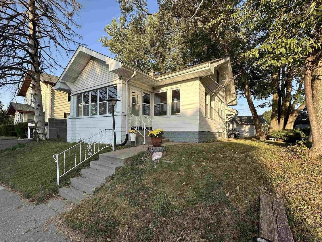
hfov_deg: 94.5
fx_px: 149
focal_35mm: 16
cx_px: 155
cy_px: 135
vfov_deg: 77.8
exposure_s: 1/469
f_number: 2.2
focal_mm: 2.22
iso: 40
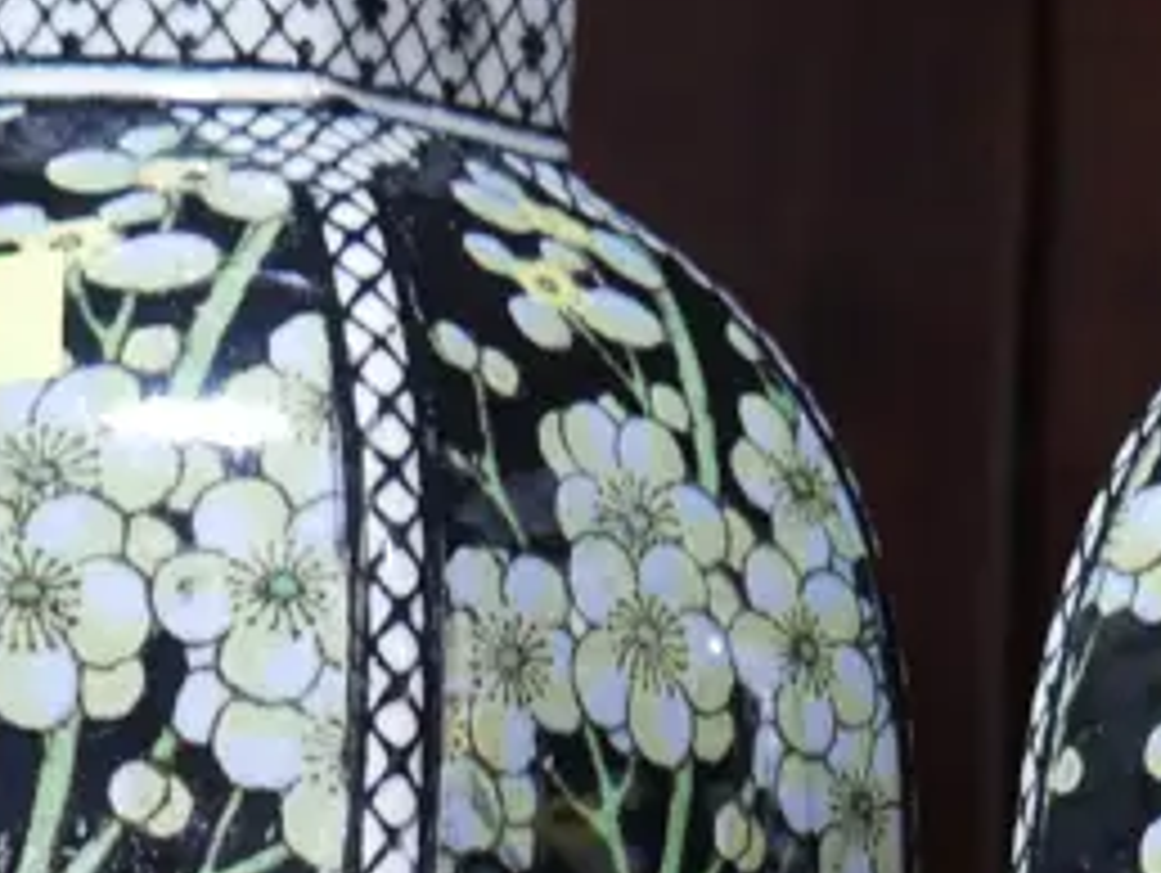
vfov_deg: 10.7
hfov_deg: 14.4
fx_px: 4532
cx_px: 1058
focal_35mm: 135
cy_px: 1208
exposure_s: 1/60
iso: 1000
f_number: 4
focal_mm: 17
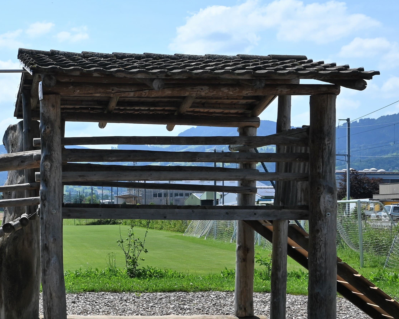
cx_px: -15
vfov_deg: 20.6
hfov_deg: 24.3
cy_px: 186
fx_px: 876
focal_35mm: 74
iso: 100
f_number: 8
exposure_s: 1/400
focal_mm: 21
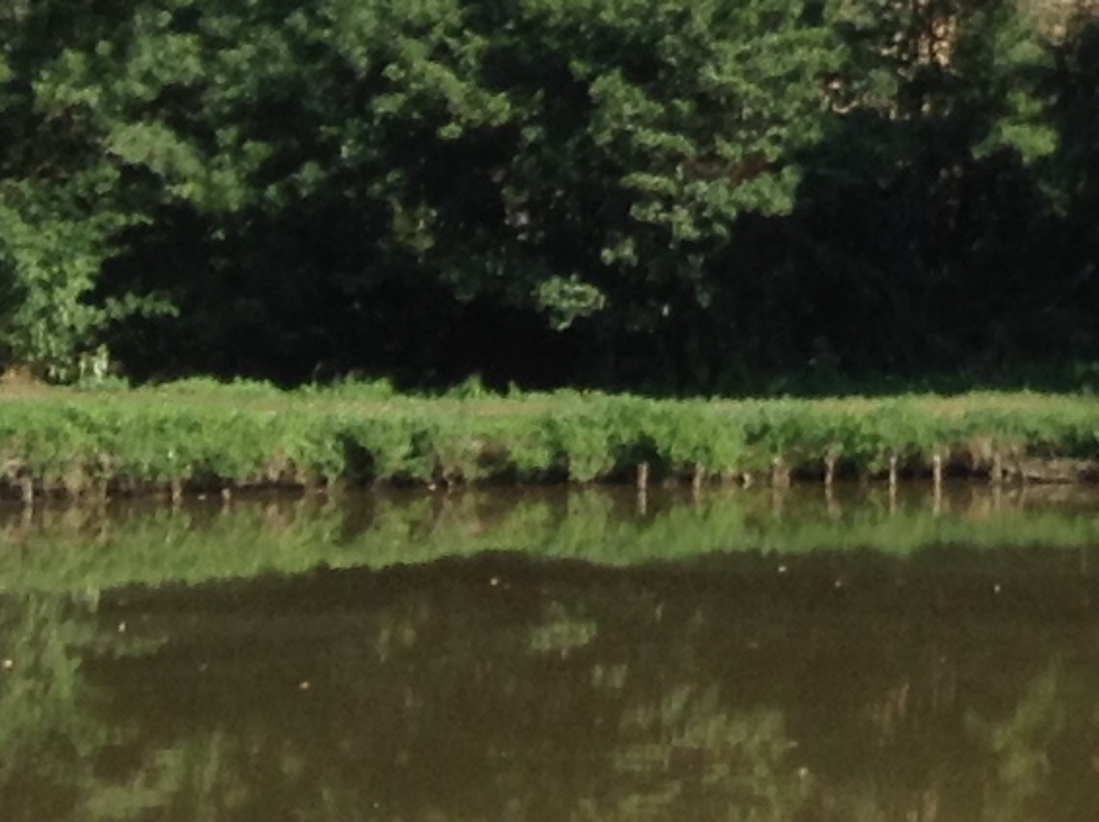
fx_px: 4788
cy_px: -247
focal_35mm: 151
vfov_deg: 9.6
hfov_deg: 12.7
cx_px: 1410
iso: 25
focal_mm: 3.3
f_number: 2.4
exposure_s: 1/637
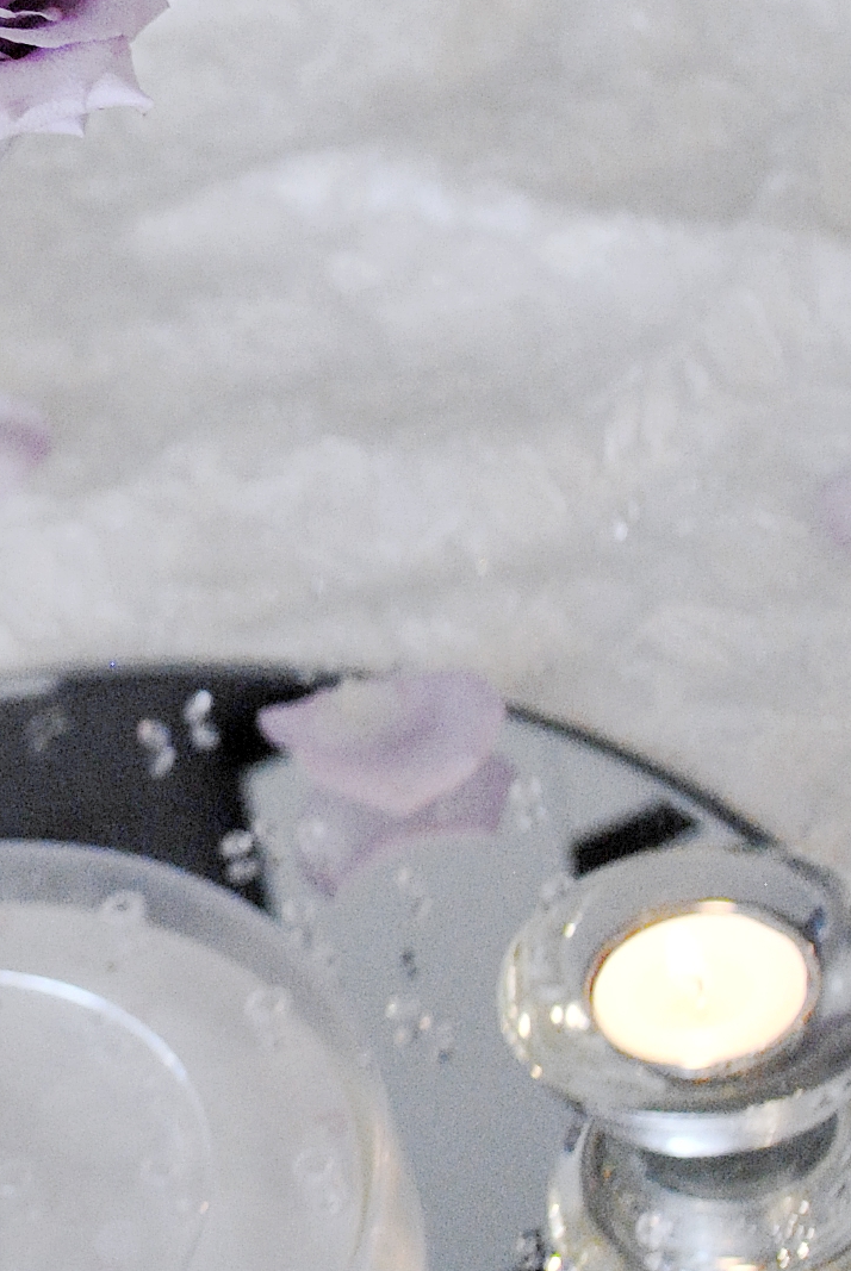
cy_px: 282
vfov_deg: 20.6
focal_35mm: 98
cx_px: -395
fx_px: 3466
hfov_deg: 13.3
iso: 900
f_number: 3.5
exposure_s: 1/30
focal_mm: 18
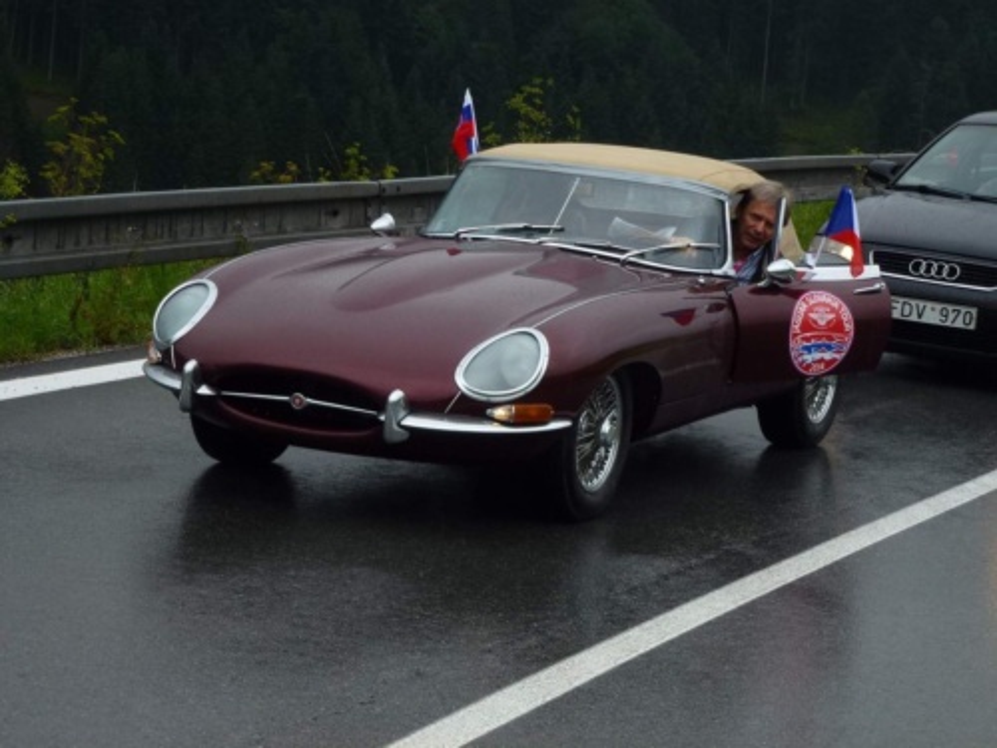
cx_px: 498
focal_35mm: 96
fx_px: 2765
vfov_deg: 15.4
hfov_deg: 20.4
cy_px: 374
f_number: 5
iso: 100
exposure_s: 1/200
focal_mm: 17.3
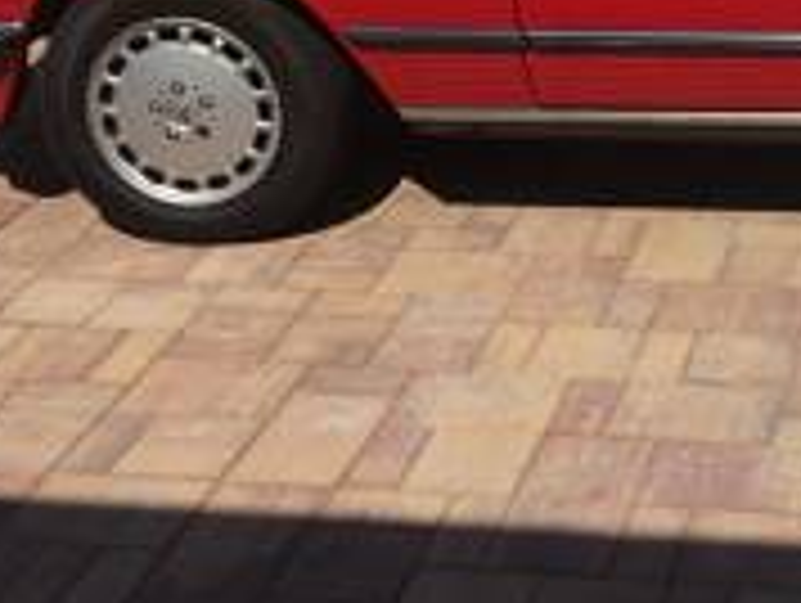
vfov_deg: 18.3
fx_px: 1807
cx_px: 832
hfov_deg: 23.7
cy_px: -50
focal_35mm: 78
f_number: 2.2
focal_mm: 4.15
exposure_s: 1/5650
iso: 32
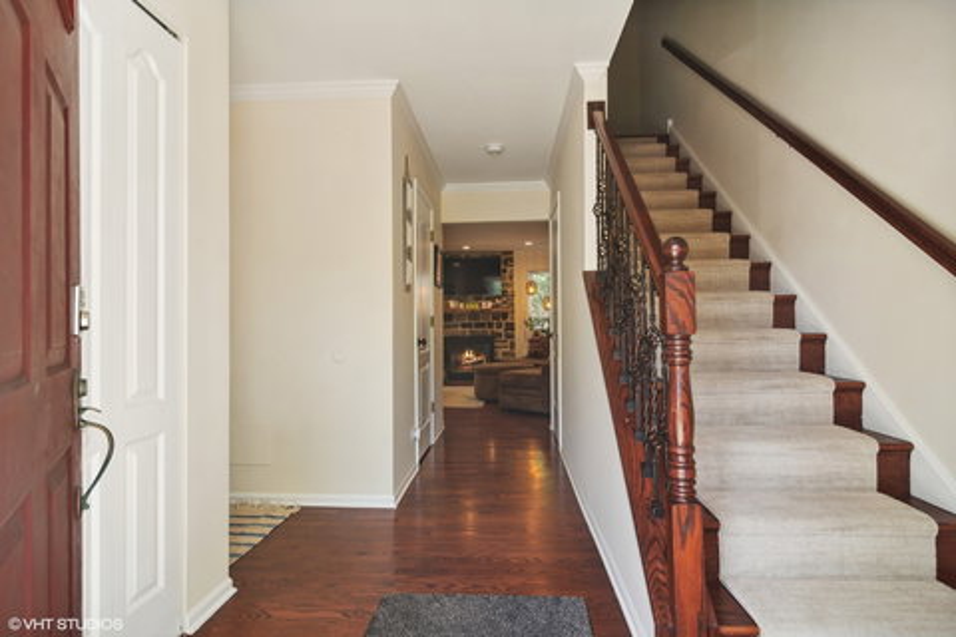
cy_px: 318
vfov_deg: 67.4
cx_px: 478
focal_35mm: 18
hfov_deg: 90.0
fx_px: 478
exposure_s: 1/40
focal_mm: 12
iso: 200
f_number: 8
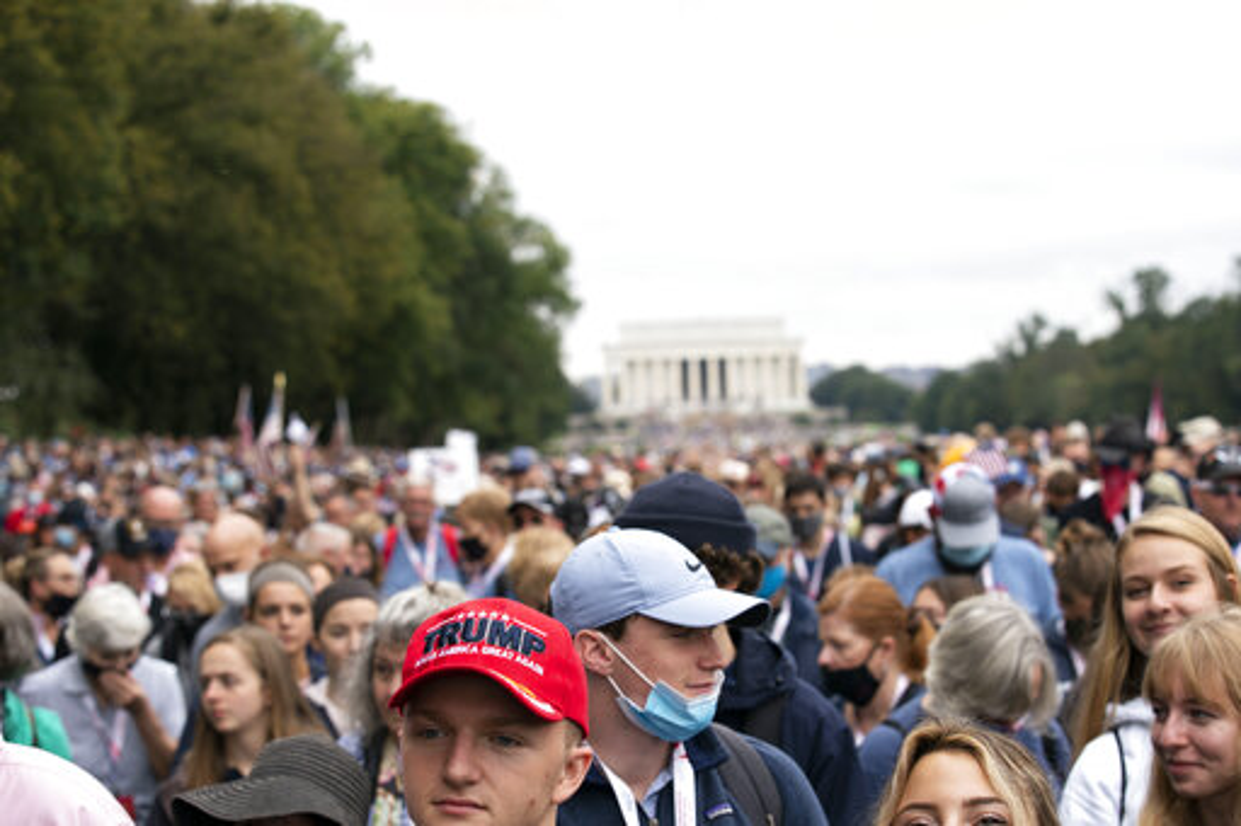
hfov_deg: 28.9
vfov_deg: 19.4
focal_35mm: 70
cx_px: 620
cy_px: 413
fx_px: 2412
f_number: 5.6
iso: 250
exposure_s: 1/250
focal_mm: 70
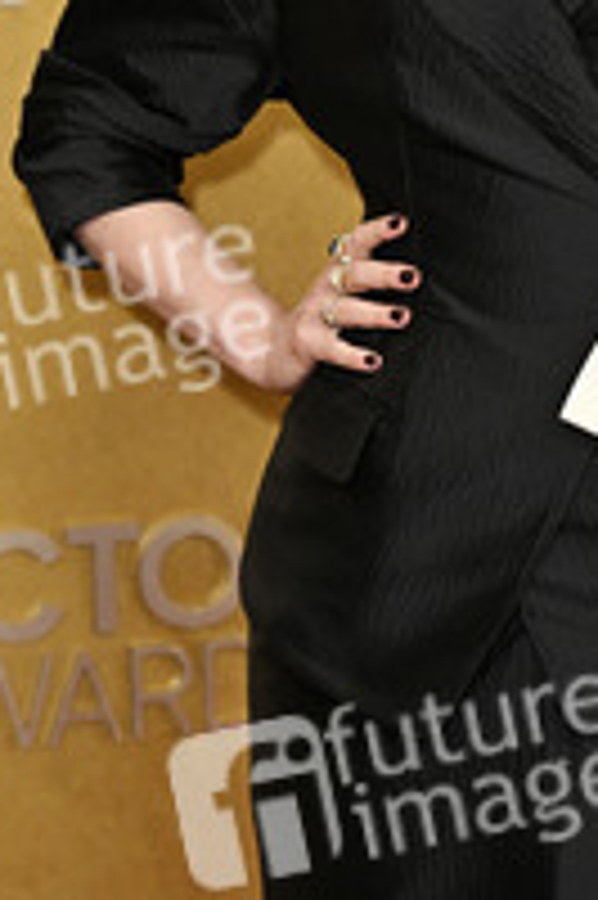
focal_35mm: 174
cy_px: 108
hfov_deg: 7.9
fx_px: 4343
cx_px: 531
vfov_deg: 11.8
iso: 2500
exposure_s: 1/320
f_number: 5.6
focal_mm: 87
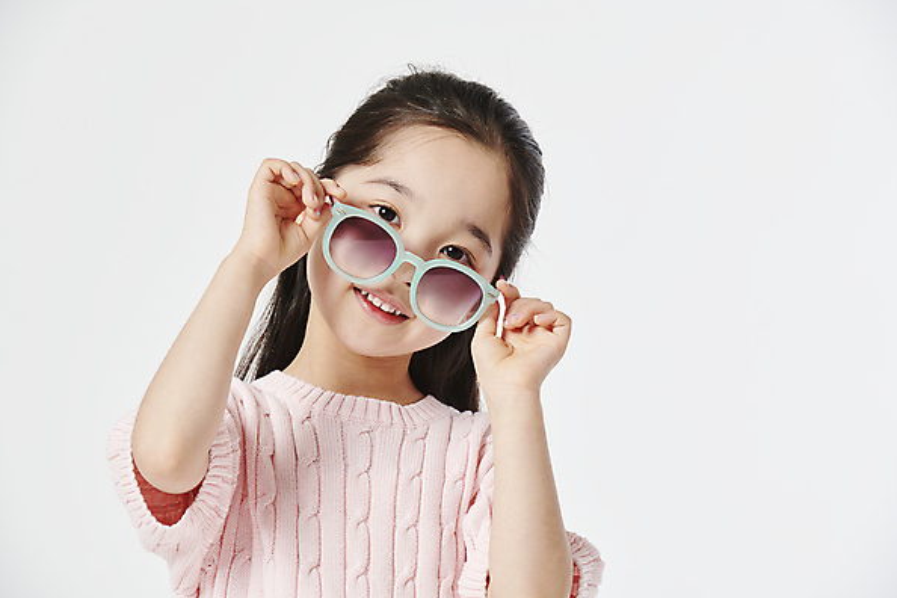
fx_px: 5033
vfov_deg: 6.8
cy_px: 299
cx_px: 450
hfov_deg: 10.2
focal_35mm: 202
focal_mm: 200
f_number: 11
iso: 100
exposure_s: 1/125
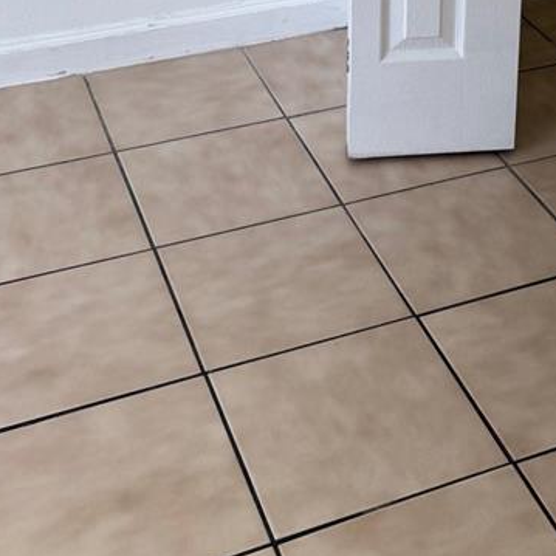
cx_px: 483
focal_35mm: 71
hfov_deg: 23.8
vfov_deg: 21.9
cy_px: -169
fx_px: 1290
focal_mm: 6.76
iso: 80
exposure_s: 1/220
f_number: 1.78
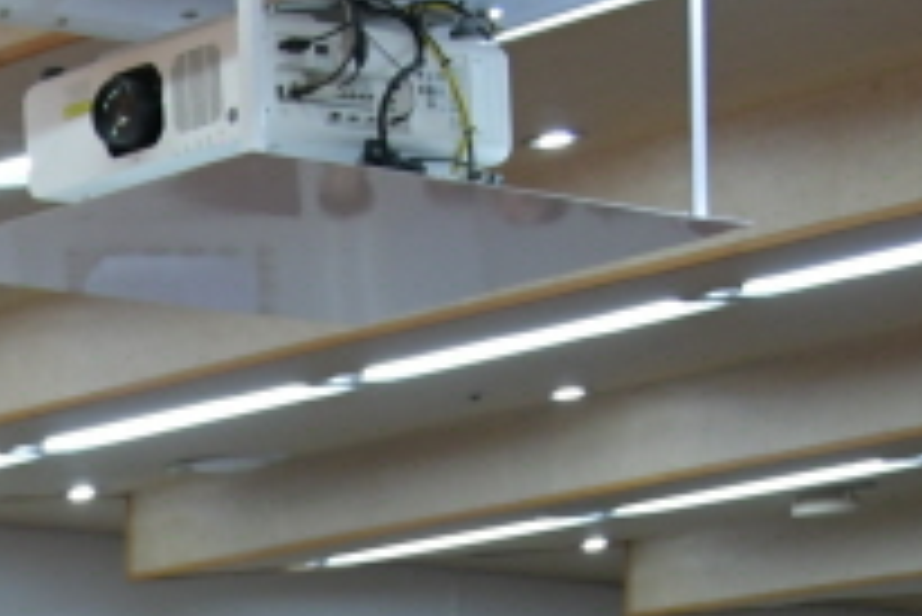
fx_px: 4613
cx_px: -414
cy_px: 1459
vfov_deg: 7.2
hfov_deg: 11.0
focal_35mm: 180
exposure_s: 1/80
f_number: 4.5
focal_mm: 24
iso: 800
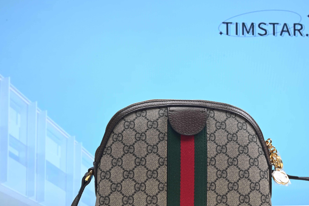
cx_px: 194
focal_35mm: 58
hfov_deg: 34.3
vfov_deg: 23.4
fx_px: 498
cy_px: 123
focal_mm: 41
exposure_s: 1/2
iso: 100
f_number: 16
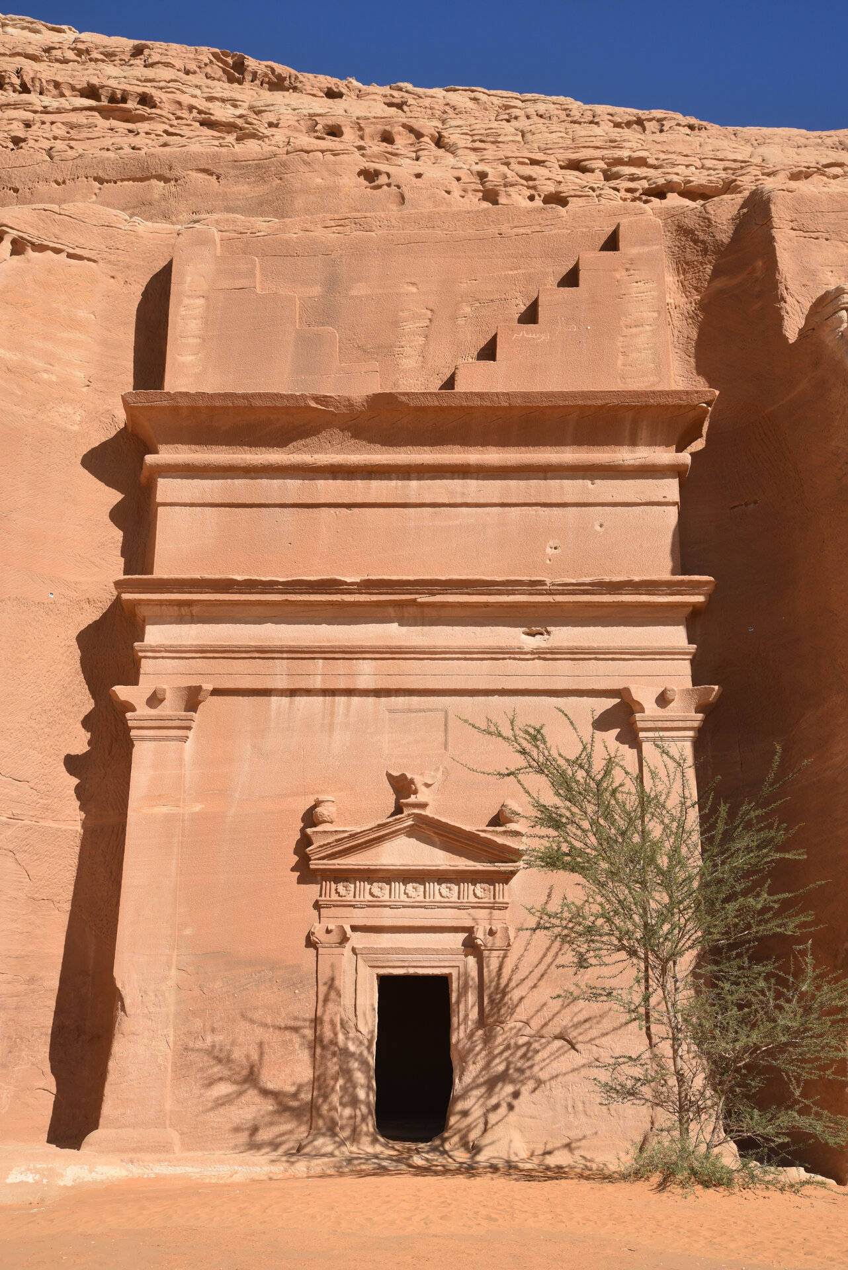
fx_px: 1694
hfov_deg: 28.1
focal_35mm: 48
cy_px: 635
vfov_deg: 41.1
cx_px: 424
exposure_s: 1/400
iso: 200
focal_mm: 48
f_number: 10
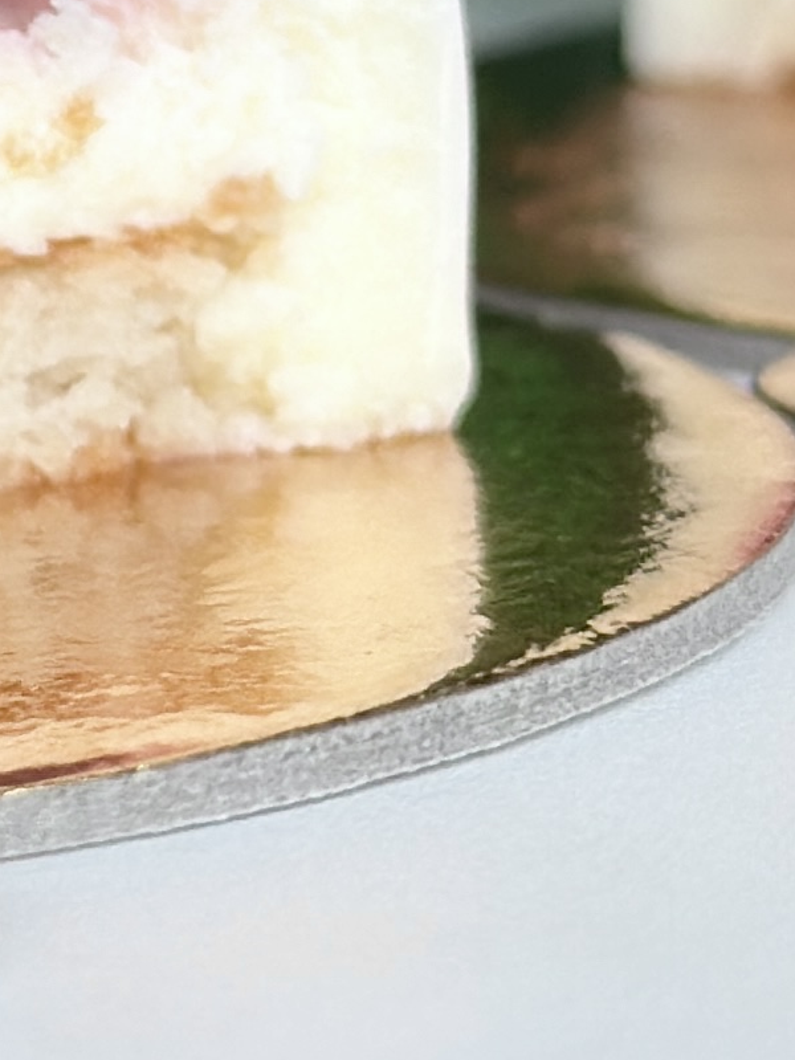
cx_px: -315
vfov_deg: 8.1
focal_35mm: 242
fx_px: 7410
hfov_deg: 6.1
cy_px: 1
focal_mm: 6.86
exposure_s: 1/355
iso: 80
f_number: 1.78
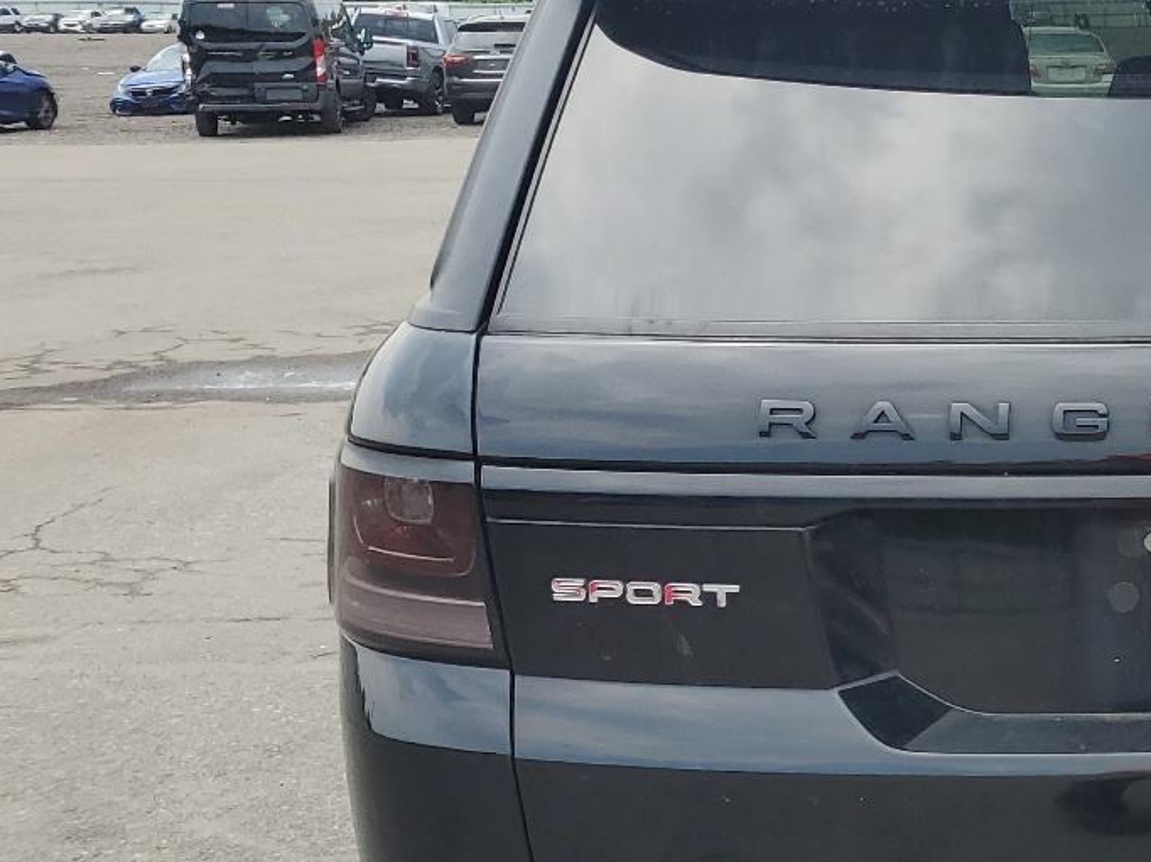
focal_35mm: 61
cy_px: 553
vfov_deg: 23.9
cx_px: 1252
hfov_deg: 28.8
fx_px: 2028
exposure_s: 1/1250
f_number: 1.5
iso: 50
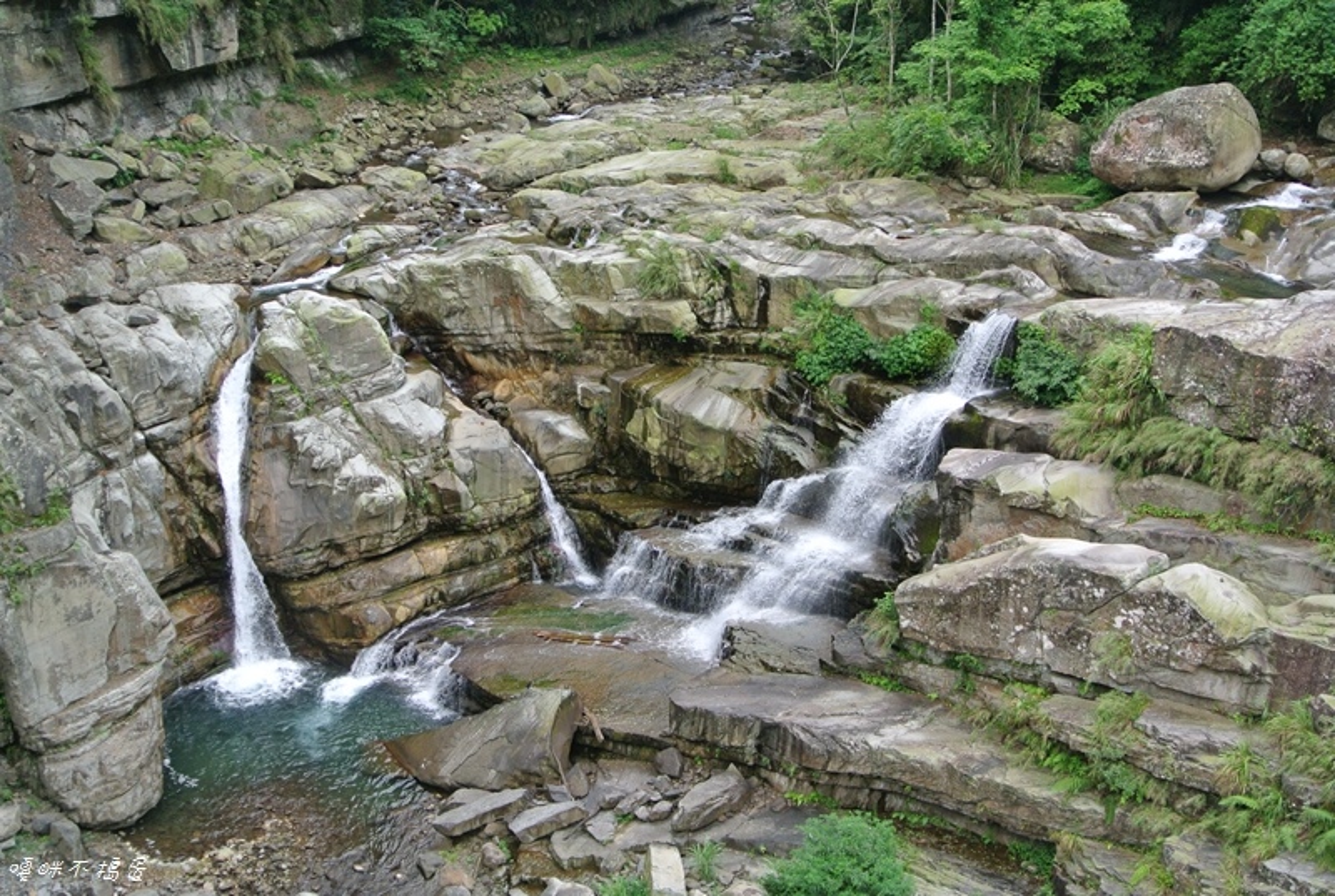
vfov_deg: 32.0
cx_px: 668
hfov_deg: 46.3
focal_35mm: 42
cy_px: 448
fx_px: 1561
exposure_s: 1/250
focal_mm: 15.7
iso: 160
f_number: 4.2
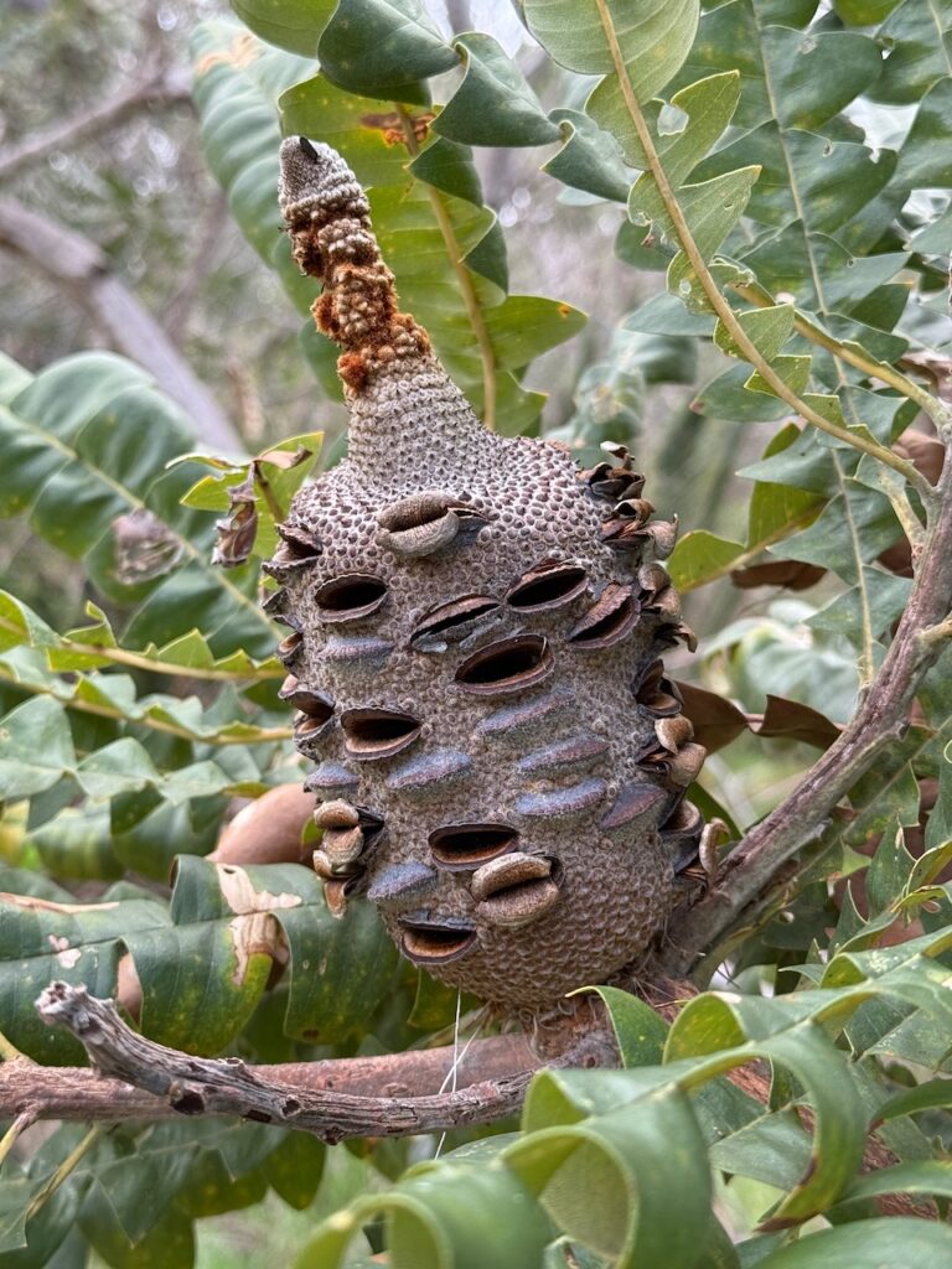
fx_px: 1760
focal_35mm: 48
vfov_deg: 39.7
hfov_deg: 30.3
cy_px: 634
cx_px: 476
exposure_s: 1/299
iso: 100
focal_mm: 6.76
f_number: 1.78
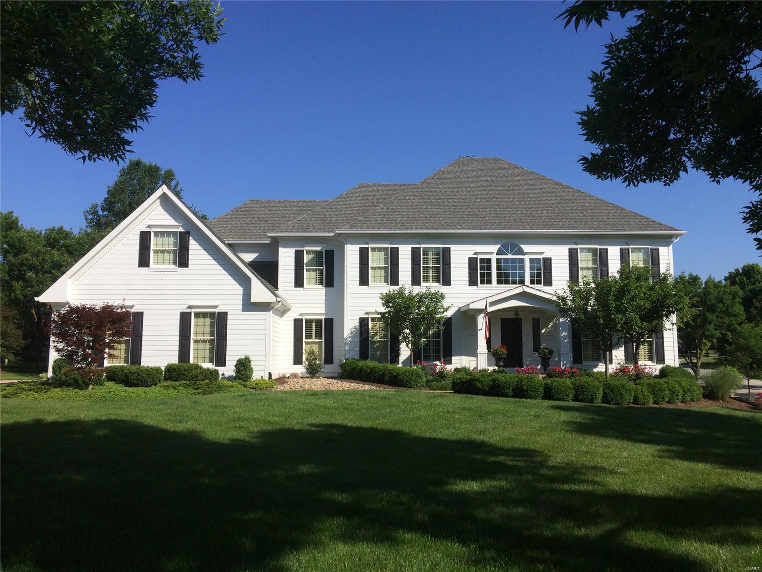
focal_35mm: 29
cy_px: 286
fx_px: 638
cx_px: 381
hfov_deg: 61.7
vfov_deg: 48.2
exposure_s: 1/2933
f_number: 2.2
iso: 32
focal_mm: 4.15
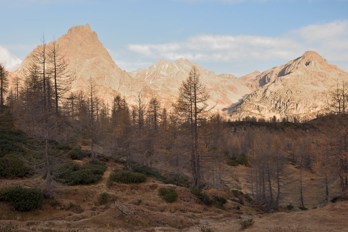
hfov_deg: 54.4
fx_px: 338
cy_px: 116
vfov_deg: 37.9
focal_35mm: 35
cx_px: 174
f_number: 8
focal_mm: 35
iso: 100
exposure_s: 1/40
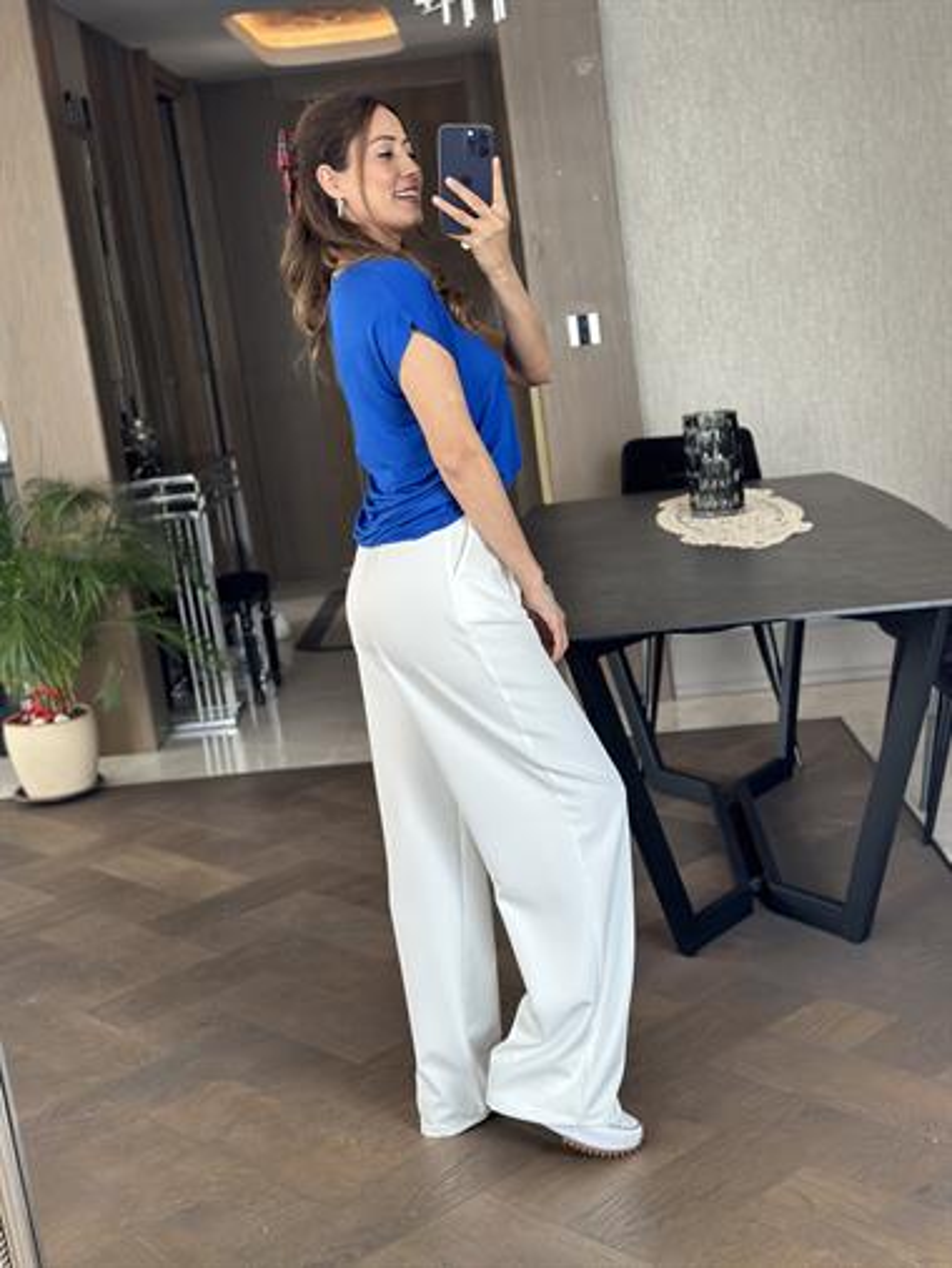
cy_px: 634
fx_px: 1759
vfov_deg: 39.6
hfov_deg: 30.3
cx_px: 476
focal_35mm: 48
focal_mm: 6.86
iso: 125
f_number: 1.78
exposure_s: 1/119
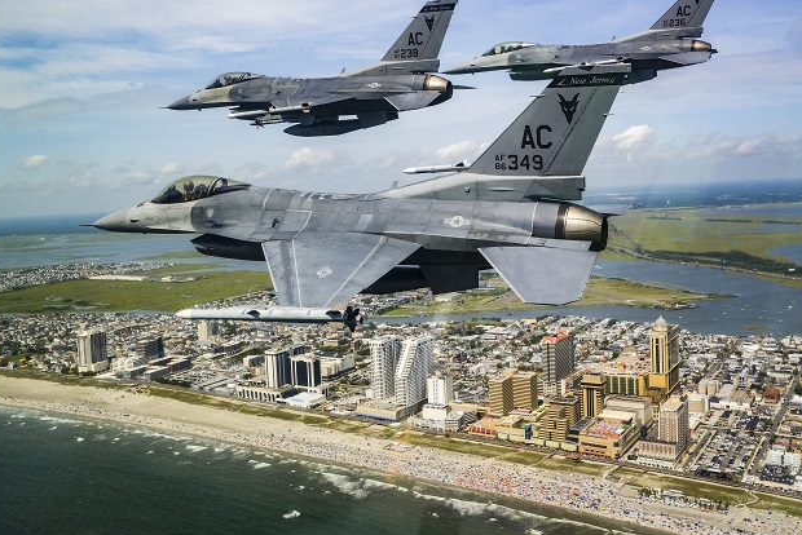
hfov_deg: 54.4
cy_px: 240
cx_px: 397
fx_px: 780
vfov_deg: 37.9
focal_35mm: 35
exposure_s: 1/400
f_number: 16
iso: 400
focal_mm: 31
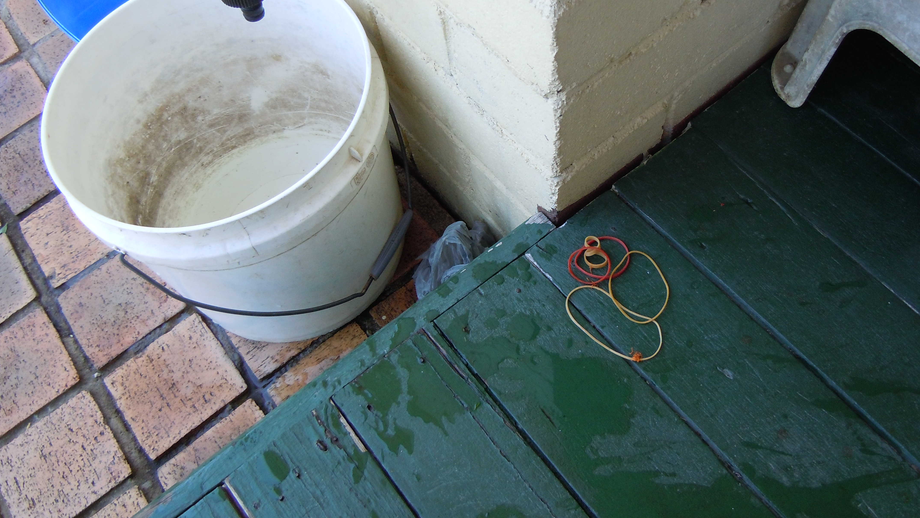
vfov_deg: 35.5
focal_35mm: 33
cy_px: 214
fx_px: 805
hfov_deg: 59.5
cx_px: 456
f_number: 3.5
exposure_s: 1/125
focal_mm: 5.4
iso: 200
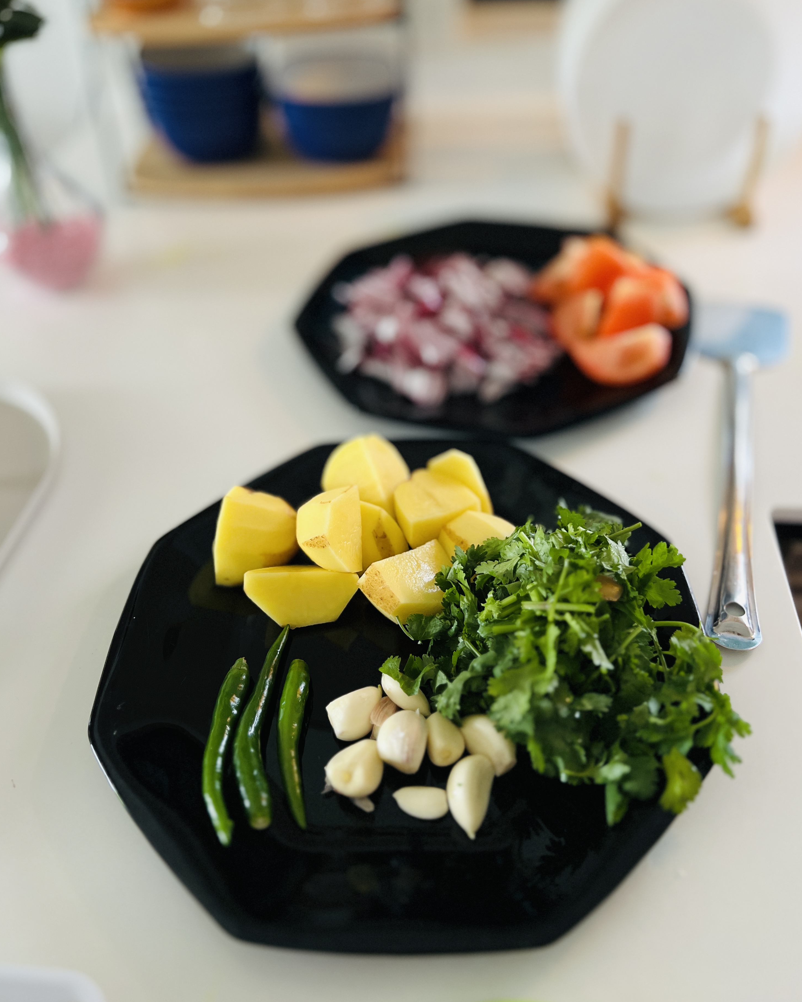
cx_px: 412
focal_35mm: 28
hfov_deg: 51.5
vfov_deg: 62.1
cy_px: 464
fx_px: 831
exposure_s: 1/50
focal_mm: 5.7
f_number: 1.5
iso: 250
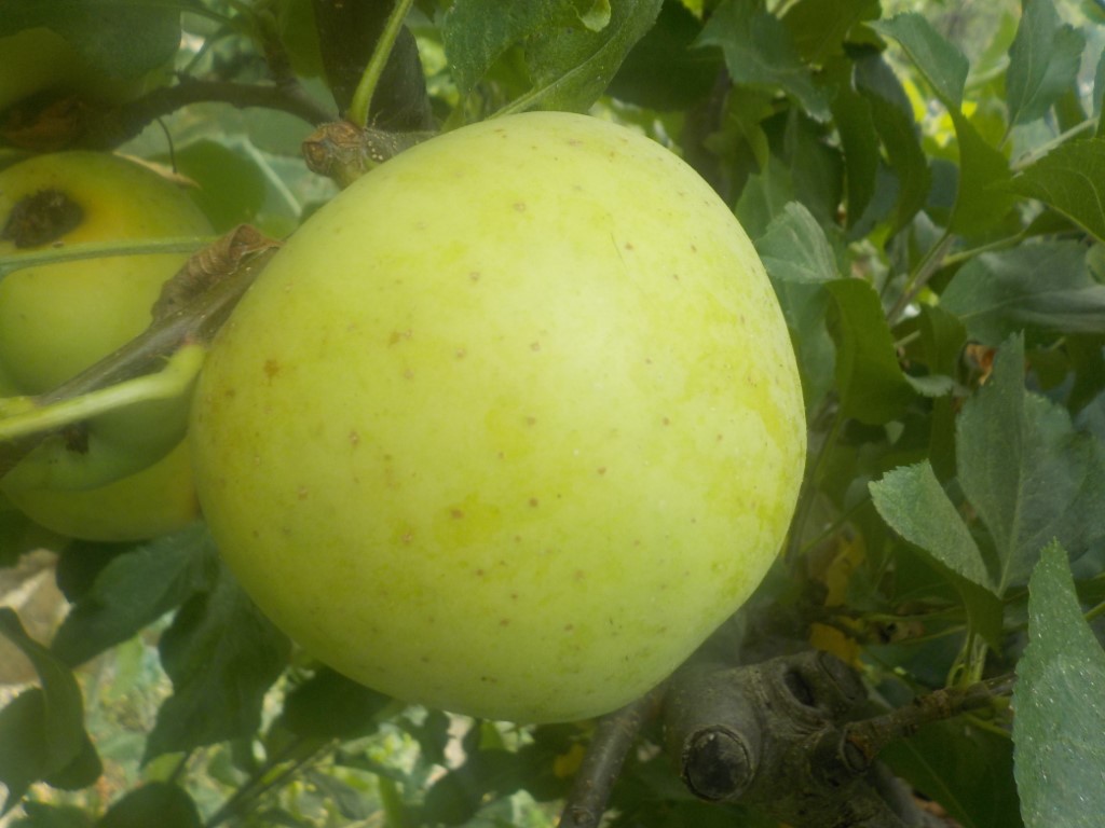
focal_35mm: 30
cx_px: 552
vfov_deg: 46.8
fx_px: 958
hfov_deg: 60.0
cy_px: 414
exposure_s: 1/80
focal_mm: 4.1
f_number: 3.3
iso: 125
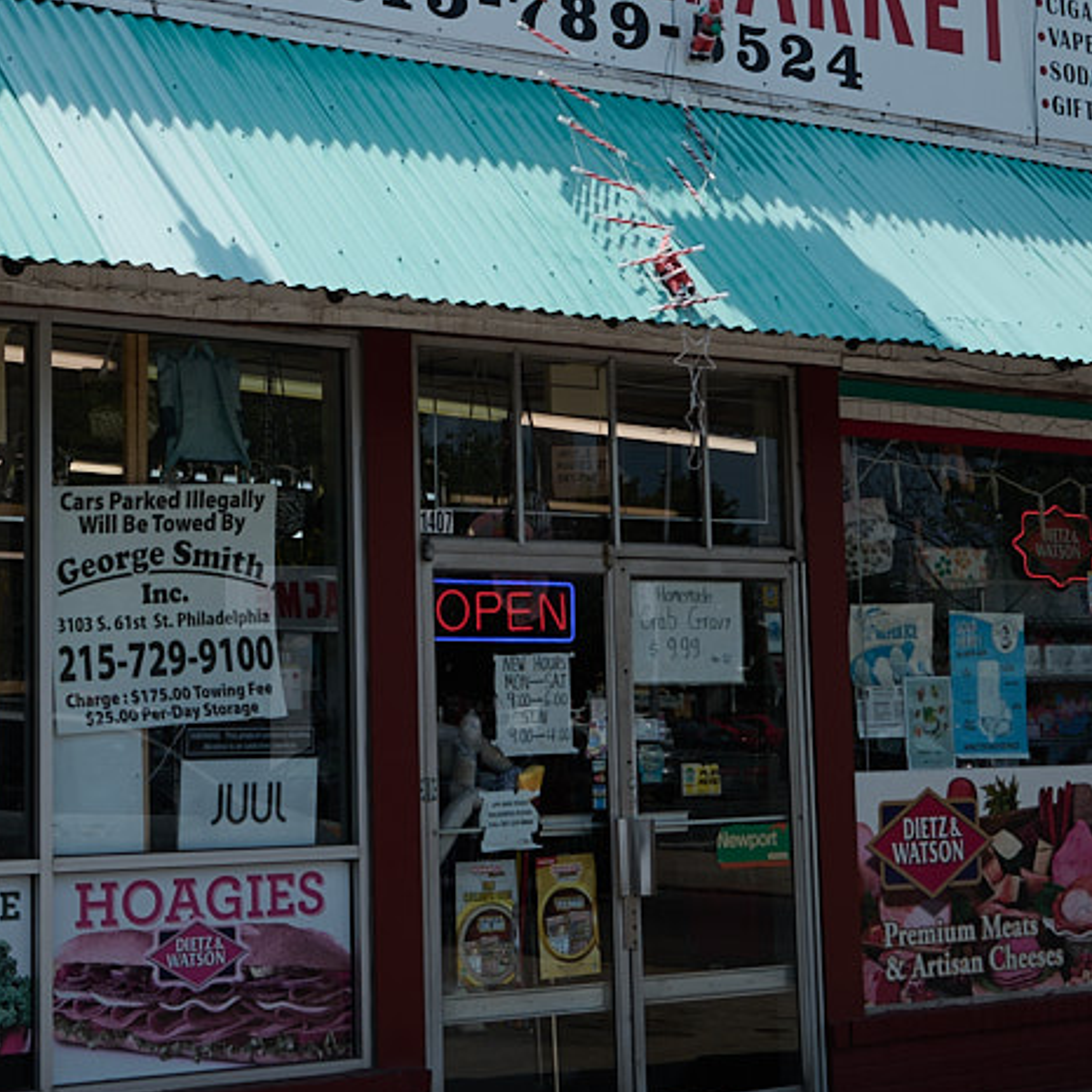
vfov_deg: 24.2
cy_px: 371
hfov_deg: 24.2
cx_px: 336
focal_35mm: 71
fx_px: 2534
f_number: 5.6
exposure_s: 1/640
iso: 100
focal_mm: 24
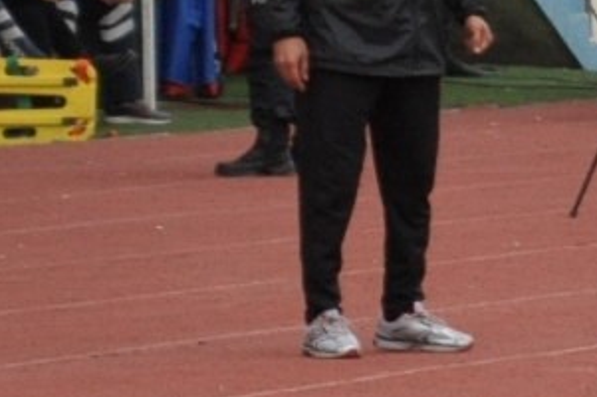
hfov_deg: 2.7
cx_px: 2023
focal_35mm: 748
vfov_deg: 1.8
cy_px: 411
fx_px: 12391
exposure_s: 1/1000
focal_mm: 70
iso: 800
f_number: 8
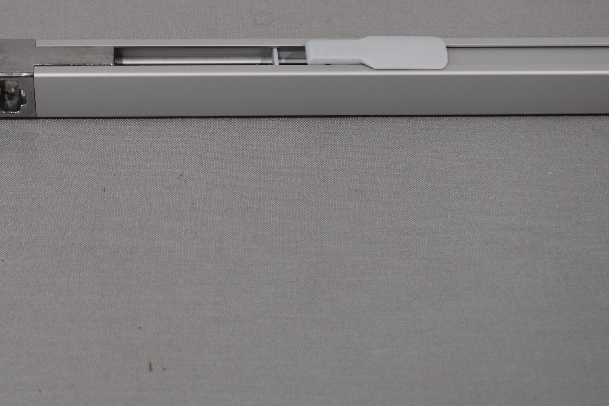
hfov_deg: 23.7
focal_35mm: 85
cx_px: 168
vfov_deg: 16.0
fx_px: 1438
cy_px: 114
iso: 320
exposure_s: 1/125
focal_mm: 34
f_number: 5.6
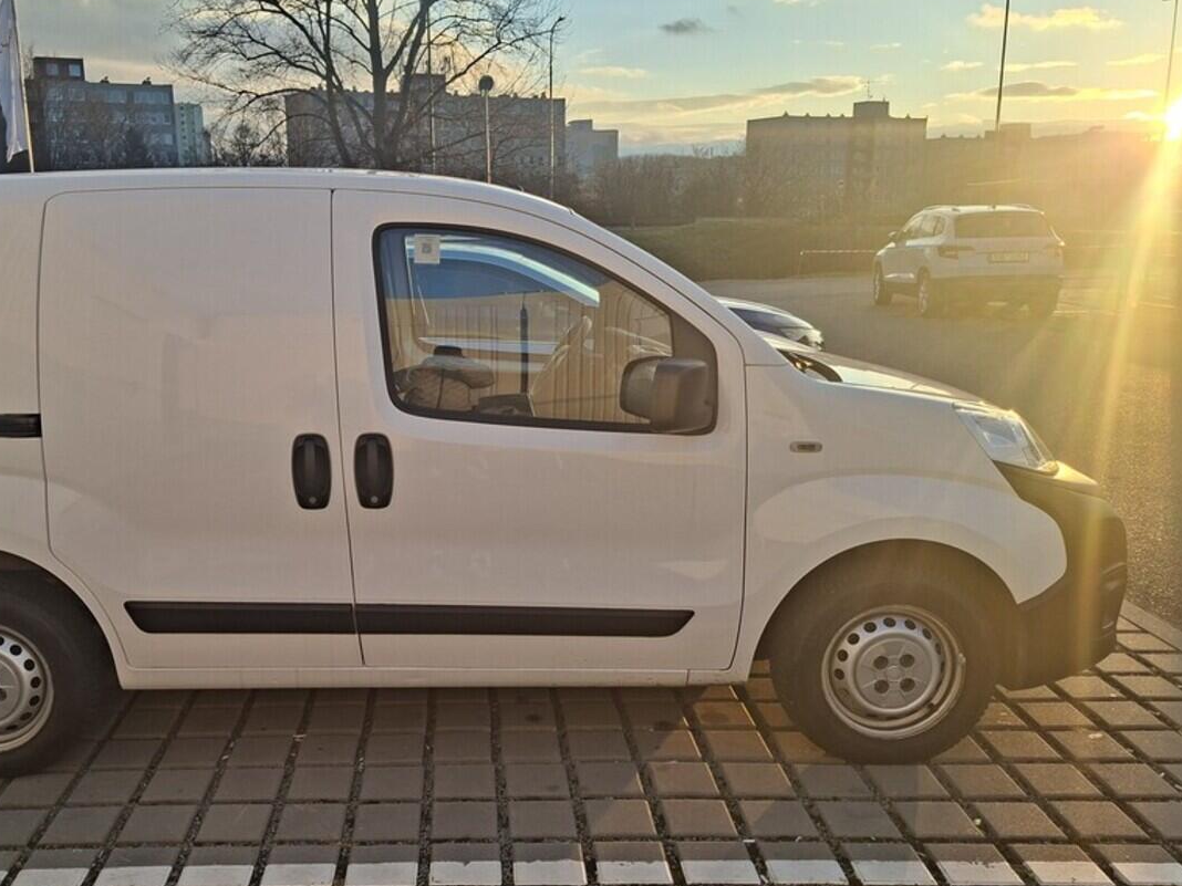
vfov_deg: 45.4
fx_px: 1059
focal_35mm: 31
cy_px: 456
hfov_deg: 57.5
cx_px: 427
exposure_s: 1/615
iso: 50
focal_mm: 5.54
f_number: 1.8
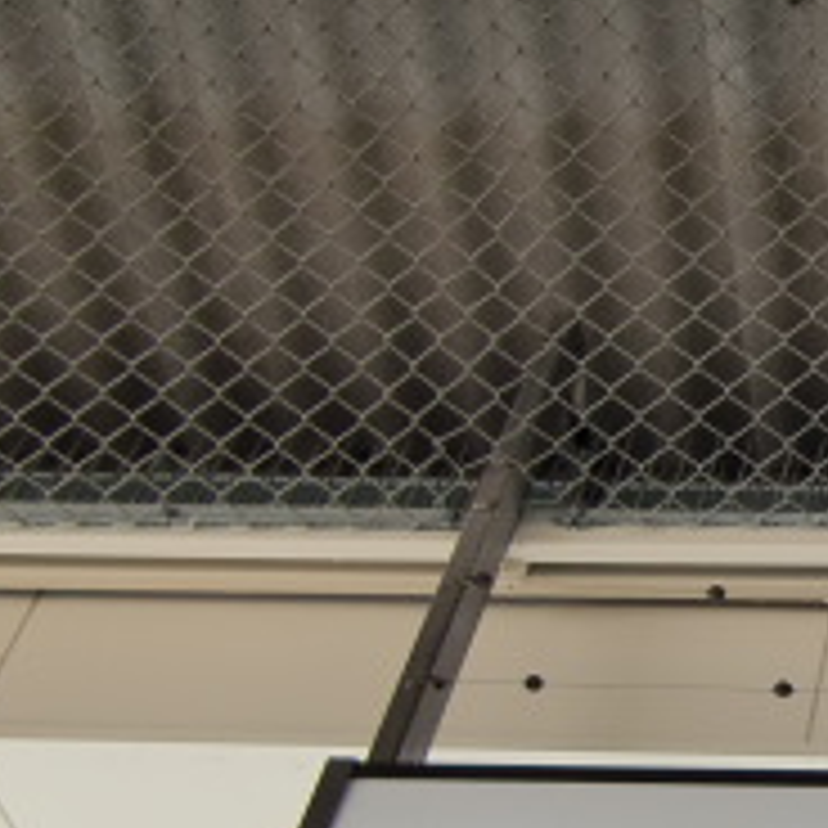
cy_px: 648
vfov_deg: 20.0
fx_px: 2327
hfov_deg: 17.3
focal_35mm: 86
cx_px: 1377
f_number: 2.6
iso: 64
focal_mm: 4.9
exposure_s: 1/250
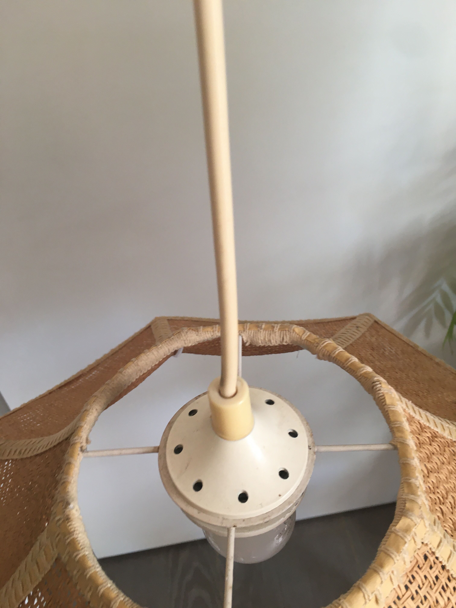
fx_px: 509
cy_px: 304
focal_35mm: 29
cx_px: 228
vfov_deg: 61.7
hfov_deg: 48.2
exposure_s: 1/33
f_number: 2.2
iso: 64
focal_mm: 4.15
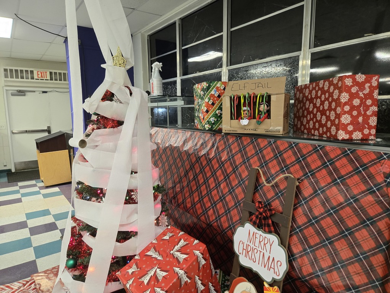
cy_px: 146
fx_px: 259
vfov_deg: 58.9
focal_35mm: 23
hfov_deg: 73.9
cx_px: 195
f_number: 1.8
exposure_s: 1/120
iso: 400
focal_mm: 5.4
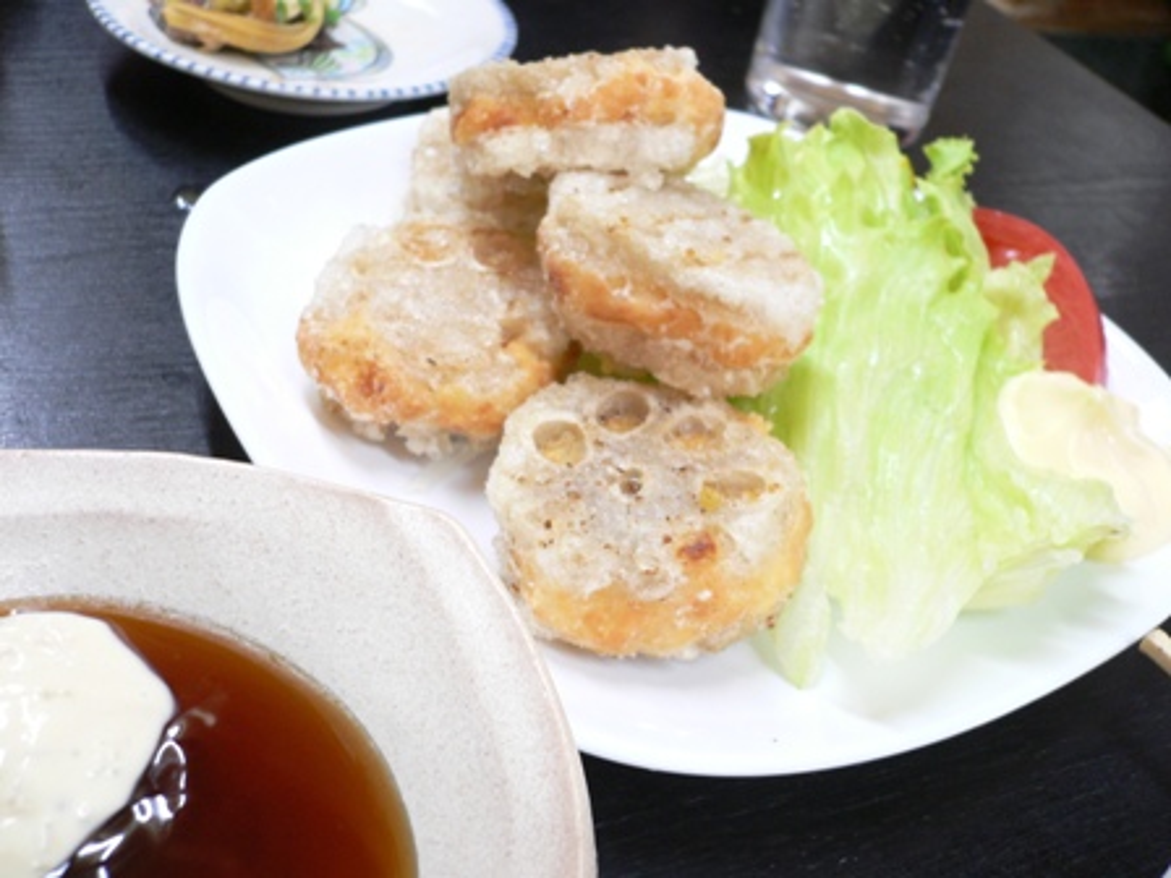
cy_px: 439
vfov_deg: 40.7
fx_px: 1184
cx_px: 586
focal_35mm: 35
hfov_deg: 52.6
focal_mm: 5.8
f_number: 2.8
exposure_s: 1/8
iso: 200
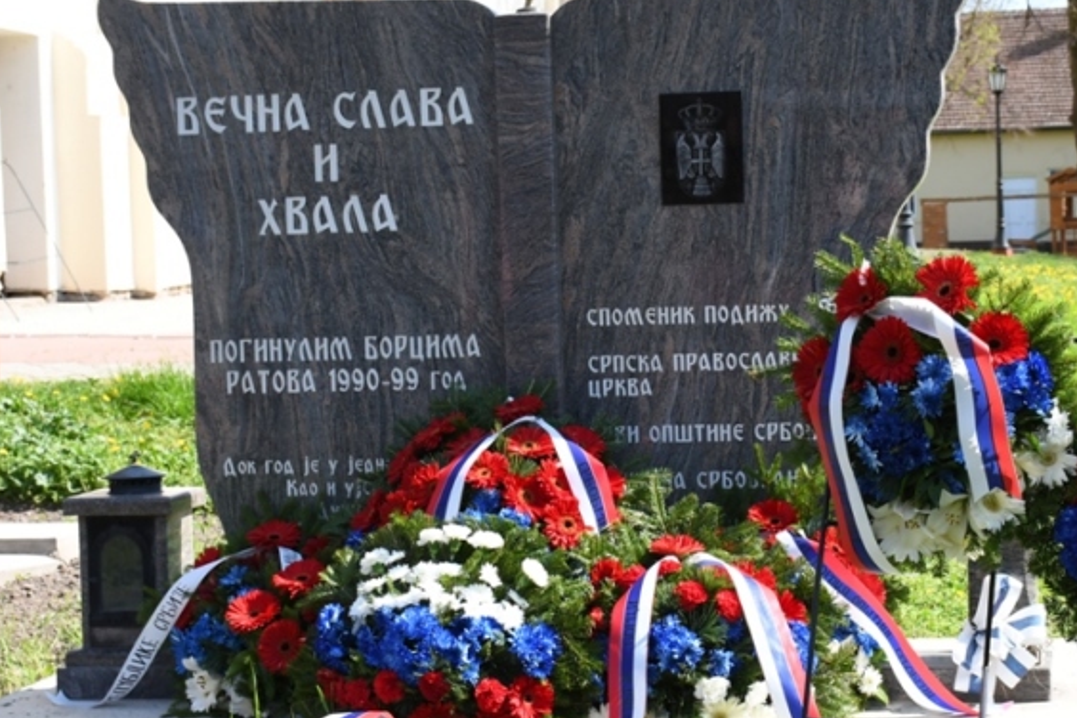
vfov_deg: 16.1
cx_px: 709
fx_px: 2543
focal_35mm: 85
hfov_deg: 23.8
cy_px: 365
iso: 500
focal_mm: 32
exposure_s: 1/1000
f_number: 6.3
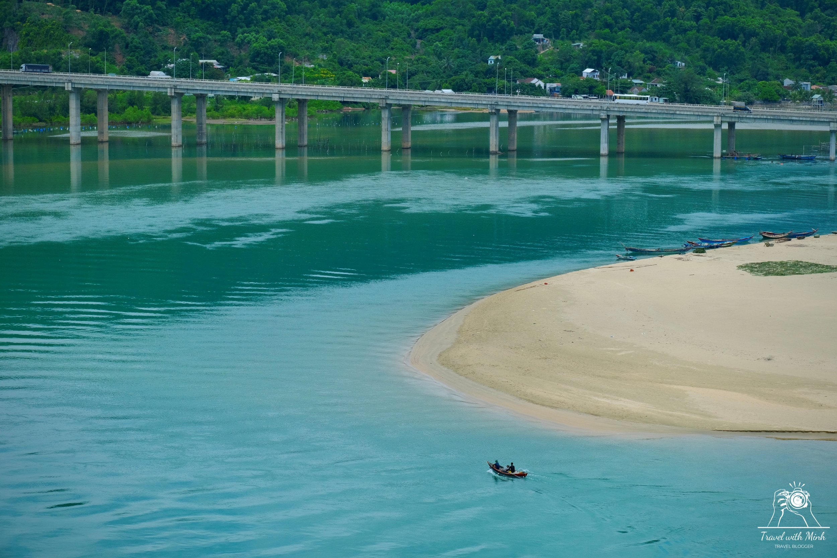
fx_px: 1860
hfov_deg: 25.4
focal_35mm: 80
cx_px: 418
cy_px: 279
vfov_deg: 17.1
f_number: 7.1
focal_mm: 53.2
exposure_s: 1/1700
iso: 800
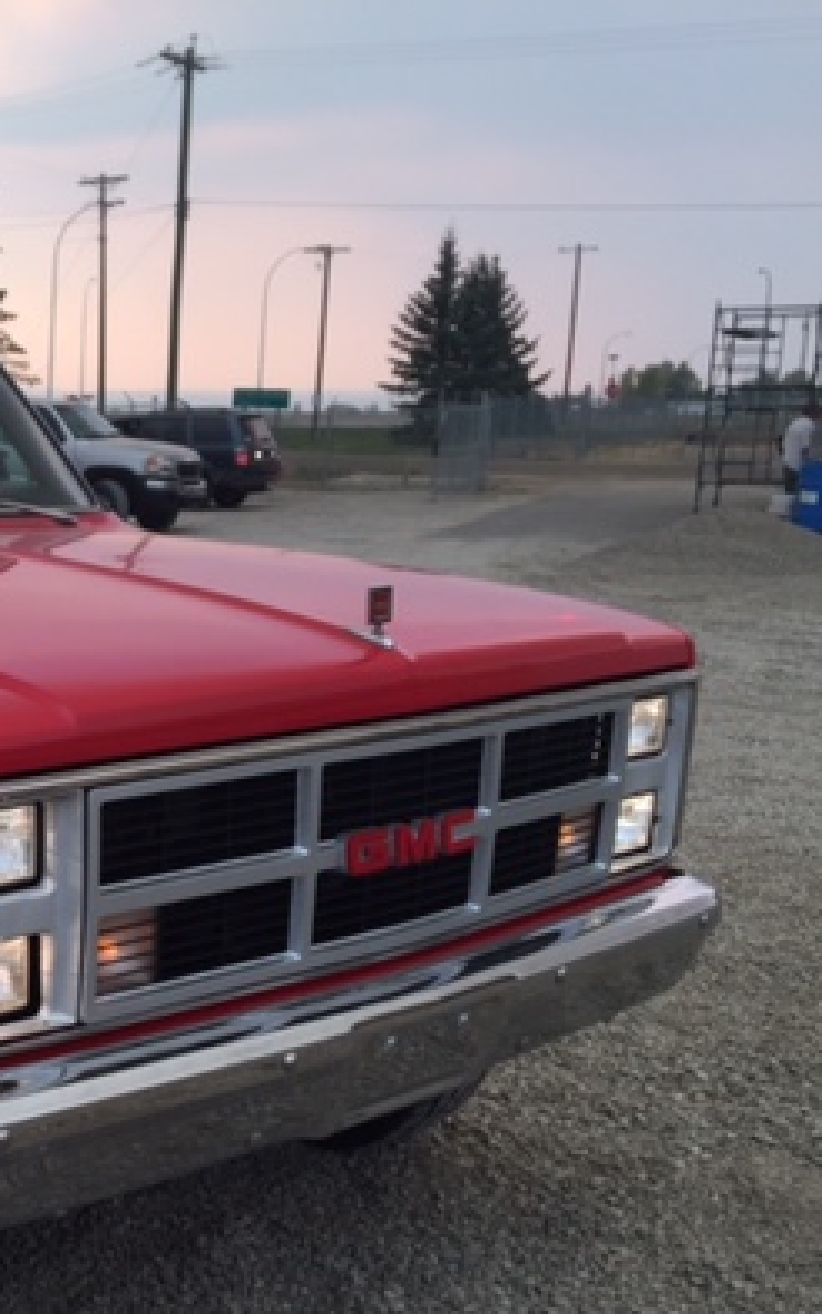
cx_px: -174
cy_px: 789
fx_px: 1790
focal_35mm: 50
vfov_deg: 40.1
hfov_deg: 23.5
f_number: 2.2
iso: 32
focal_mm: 4.15
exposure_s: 1/234
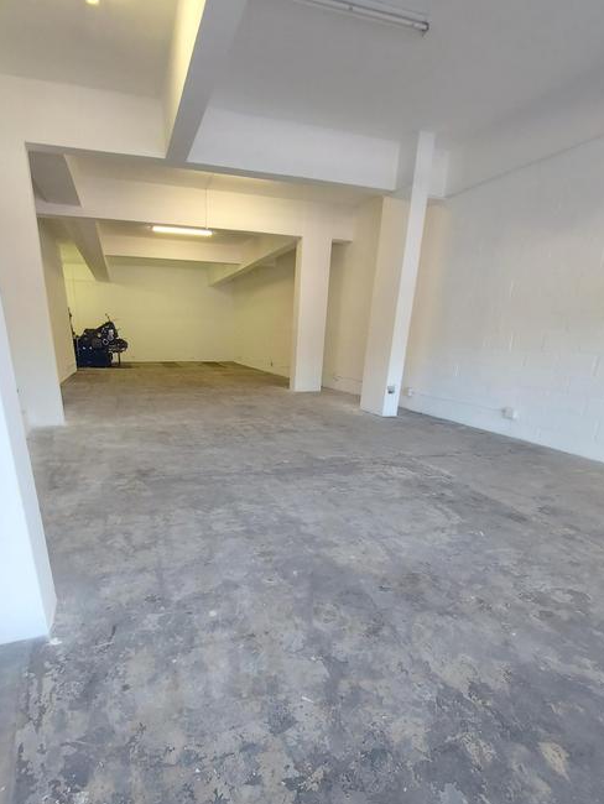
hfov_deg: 77.5
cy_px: 475
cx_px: 249
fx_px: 372
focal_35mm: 16
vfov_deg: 93.5
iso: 320
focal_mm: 1.74
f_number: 2.2
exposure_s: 1/50
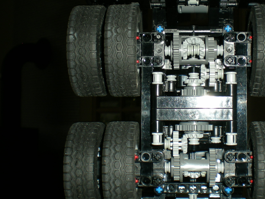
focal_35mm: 57
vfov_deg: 25.6
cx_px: 170
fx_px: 436
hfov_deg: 33.6
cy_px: 88
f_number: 4.6
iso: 50
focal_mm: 6.3
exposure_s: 1/60
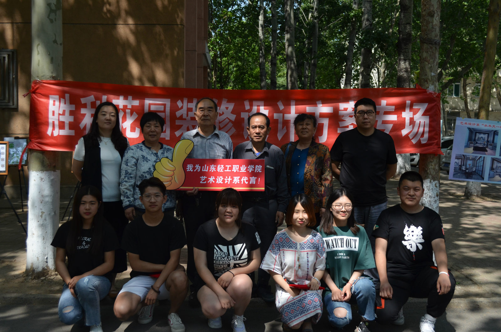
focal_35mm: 39
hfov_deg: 49.7
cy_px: 166
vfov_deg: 34.0
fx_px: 542
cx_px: 250
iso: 400
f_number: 5.6
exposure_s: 1/1600
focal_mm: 26
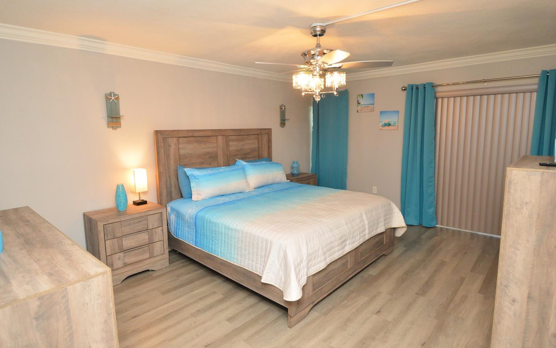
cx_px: 269
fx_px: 288
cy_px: 173
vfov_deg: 62.2
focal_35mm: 19
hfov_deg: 88.0
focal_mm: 12
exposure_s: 1/60
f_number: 4
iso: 900
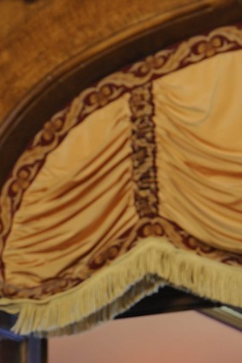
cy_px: 685
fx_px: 1623
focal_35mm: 161
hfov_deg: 8.5
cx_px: 232
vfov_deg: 11.7
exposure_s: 1.3
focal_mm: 42
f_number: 8
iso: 200
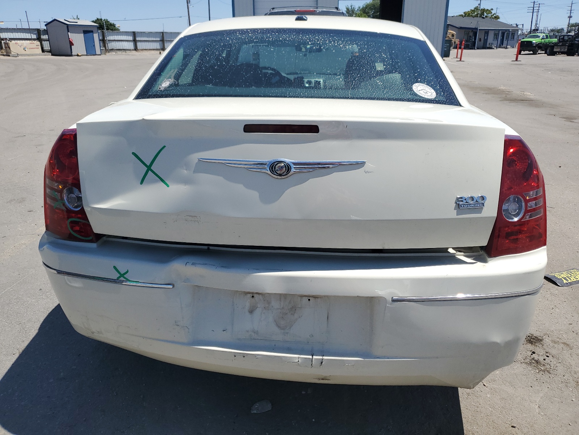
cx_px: 290
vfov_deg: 53.1
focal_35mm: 26
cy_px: 218
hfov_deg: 67.3
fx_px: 435
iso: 50
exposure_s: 1/5000
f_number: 1.5
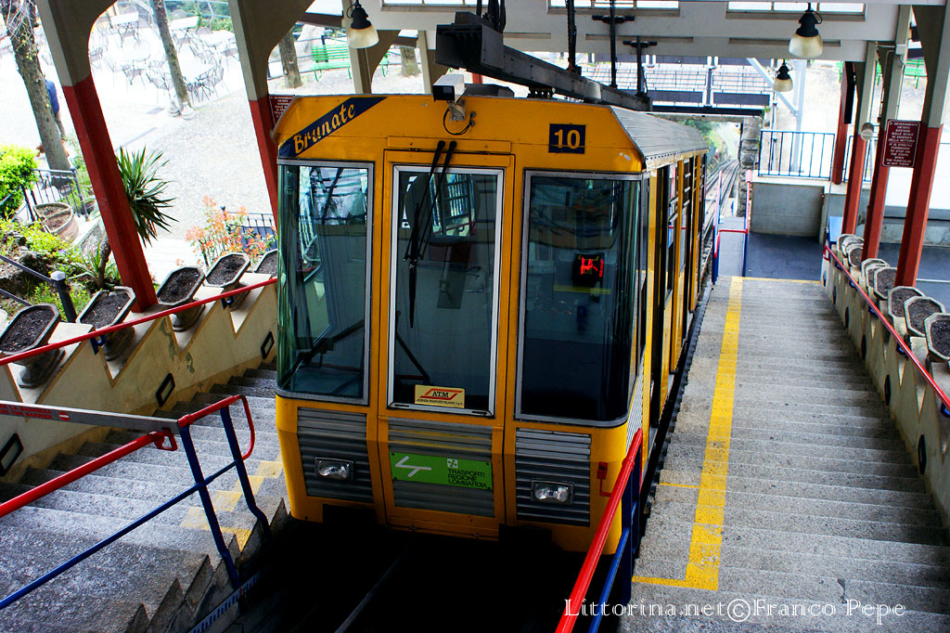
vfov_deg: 31.9
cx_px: 475
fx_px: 1108
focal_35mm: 42
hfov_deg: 46.4
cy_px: 316
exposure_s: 1/125
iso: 400
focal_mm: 28
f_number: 4
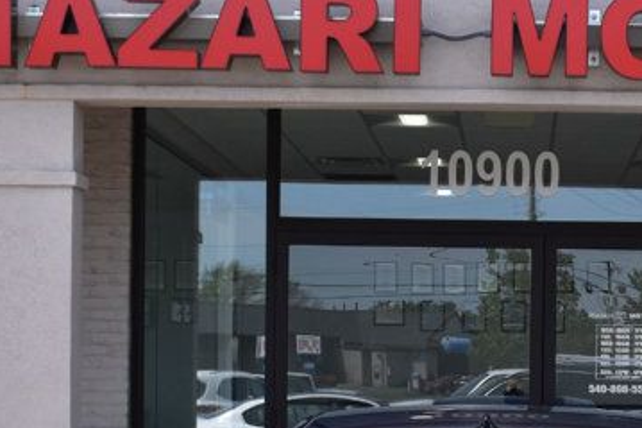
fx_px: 2057
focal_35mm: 115
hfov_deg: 17.5
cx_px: 563
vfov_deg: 11.7
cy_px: 466
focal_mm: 27
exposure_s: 1/400
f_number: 11
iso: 400
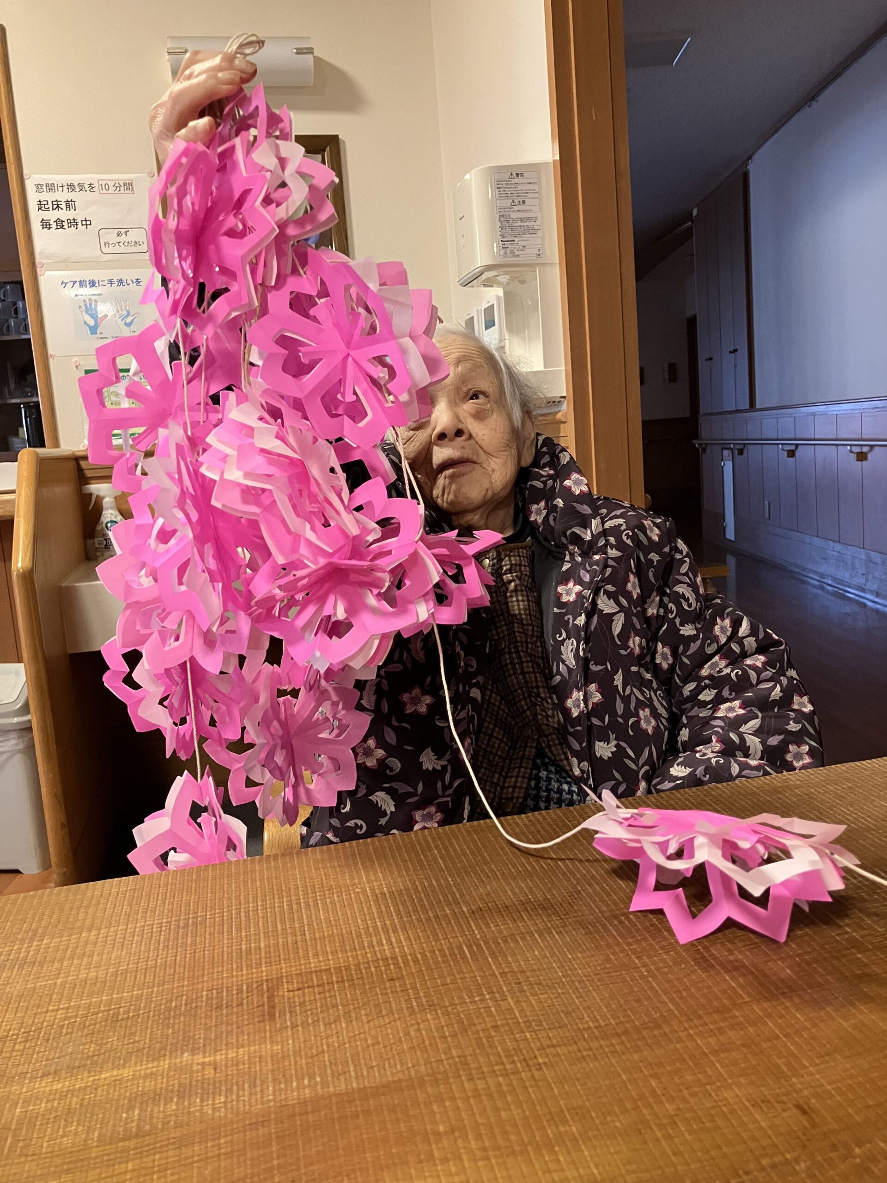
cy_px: 592
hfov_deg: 49.7
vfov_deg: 63.4
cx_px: 444
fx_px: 957
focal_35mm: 28
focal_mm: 3.99
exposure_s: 1/60
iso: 250
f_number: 1.8
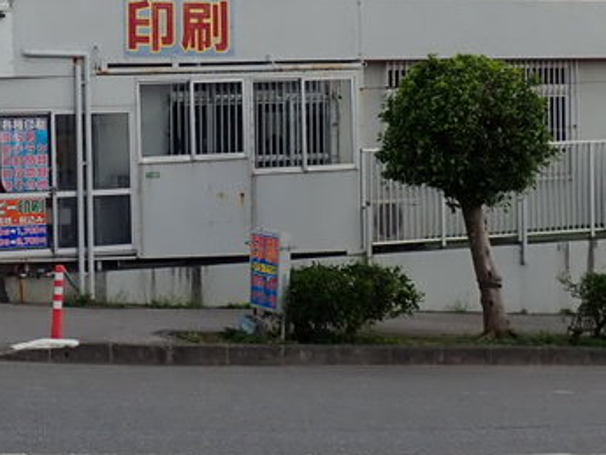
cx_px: 146
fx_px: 1664
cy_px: 111
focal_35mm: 95
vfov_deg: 15.5
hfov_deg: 20.5
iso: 100
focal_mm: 5.87
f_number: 3.2
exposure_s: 1/640
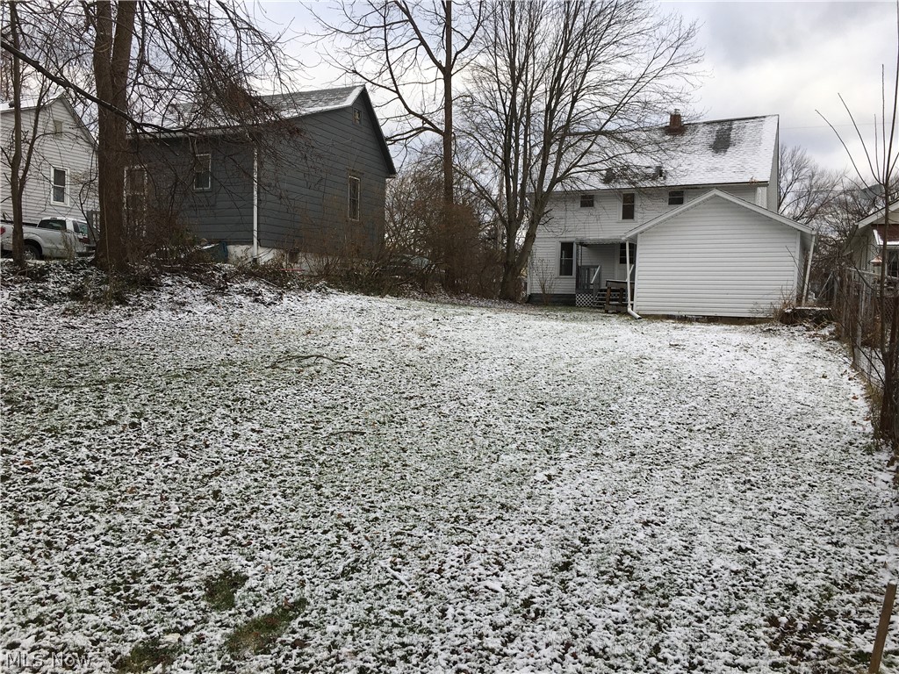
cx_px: 450
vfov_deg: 48.2
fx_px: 753
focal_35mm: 29
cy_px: 337
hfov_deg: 61.7
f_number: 2.2
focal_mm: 4.15
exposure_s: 1/330
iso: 25
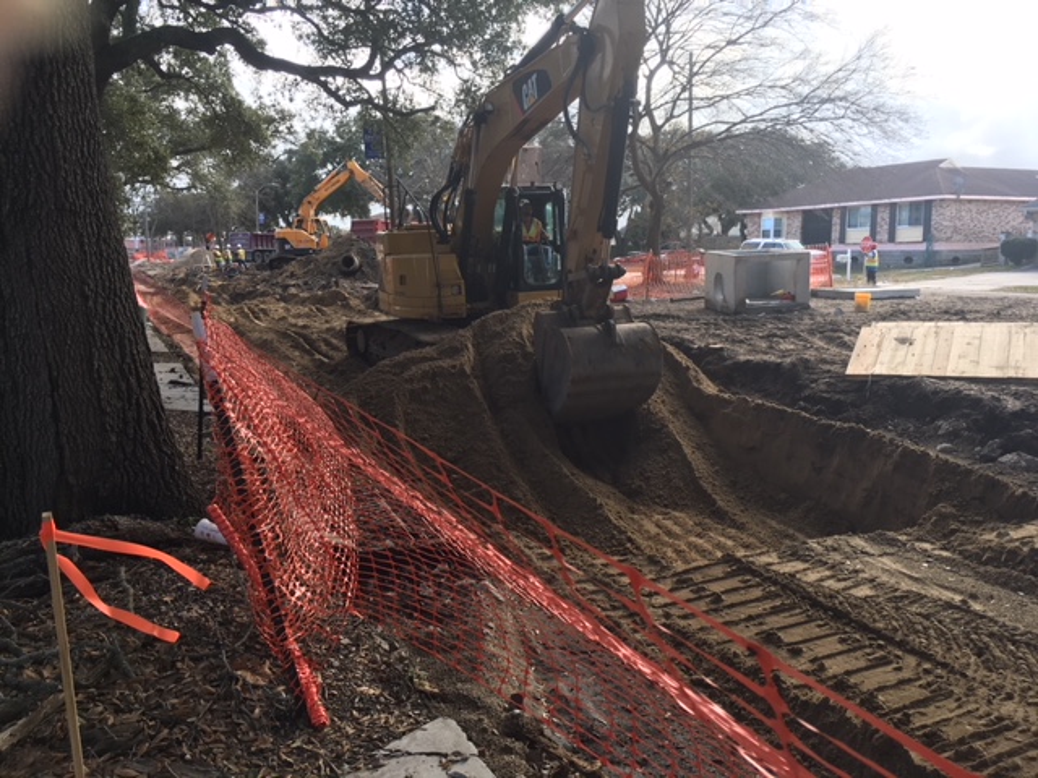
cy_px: 389
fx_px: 870
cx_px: 519
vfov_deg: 48.2
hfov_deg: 61.7
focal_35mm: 29
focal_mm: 4.15
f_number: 2.2
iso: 25
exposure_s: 1/300
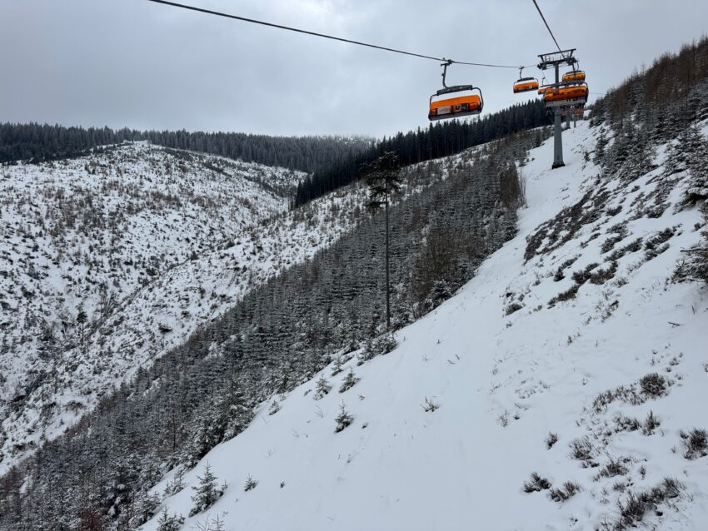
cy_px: 266
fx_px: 491
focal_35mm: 24
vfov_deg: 56.8
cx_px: 354
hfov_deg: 71.6
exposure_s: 1/6410
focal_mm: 6.76
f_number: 1.78
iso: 80
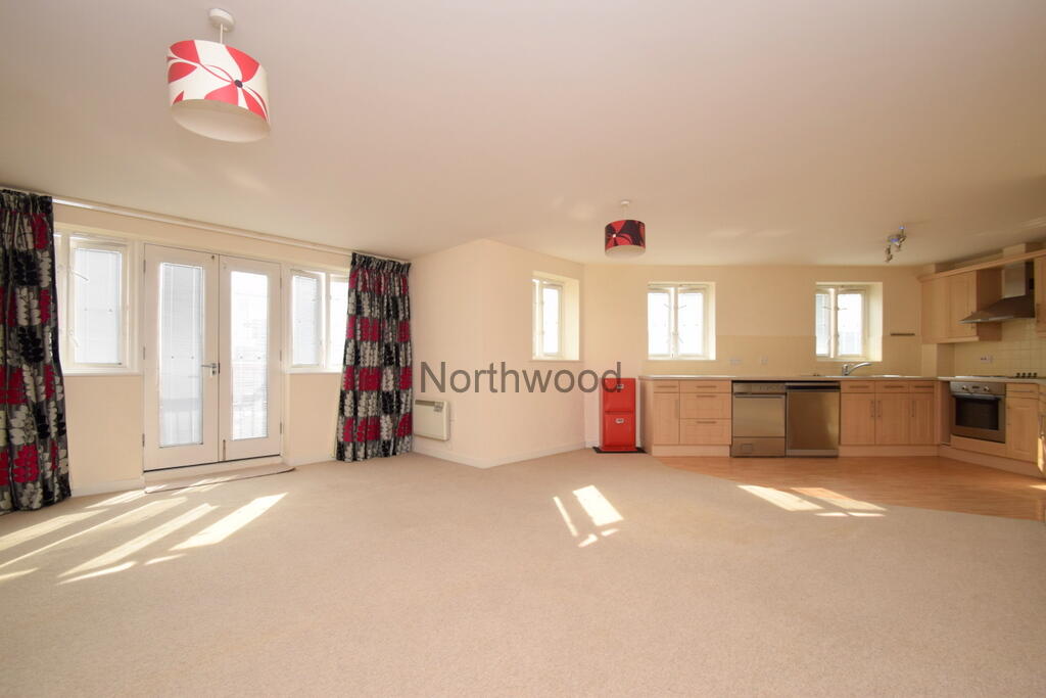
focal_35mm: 15
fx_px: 436
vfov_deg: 77.3
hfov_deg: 100.4
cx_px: 523
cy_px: 349
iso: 400
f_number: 7.1
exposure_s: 1/100
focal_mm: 10
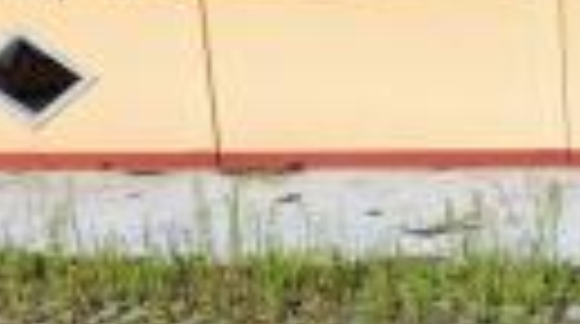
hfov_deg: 24.0
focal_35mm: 78
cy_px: 436
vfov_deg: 14.7
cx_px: 751
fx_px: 1197
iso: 50
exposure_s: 1/847
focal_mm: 5.59
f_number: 1.88
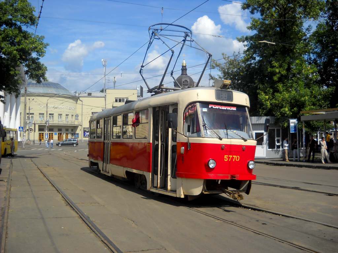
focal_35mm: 41
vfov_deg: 35.1
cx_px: 169
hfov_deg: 45.8
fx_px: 400
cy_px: 126
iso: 64
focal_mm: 6.72
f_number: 5.5
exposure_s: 1/478
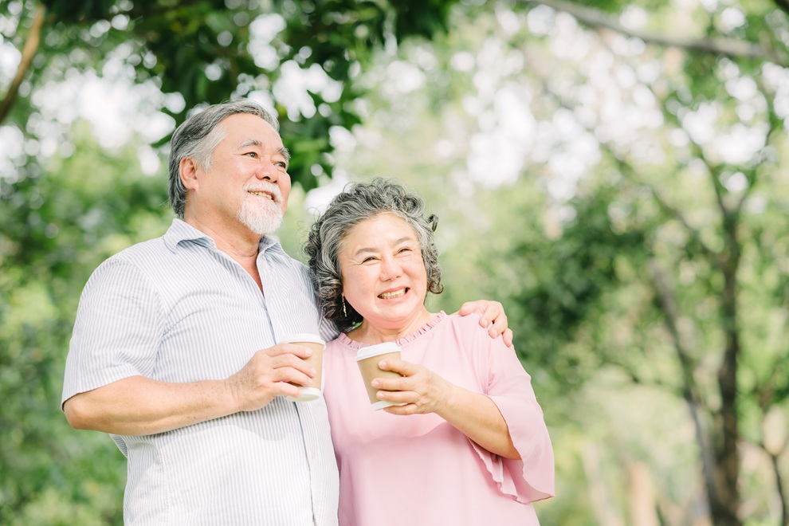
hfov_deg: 23.9
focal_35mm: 85
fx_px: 1863
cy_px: 263
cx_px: 394
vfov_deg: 16.1
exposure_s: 1/640
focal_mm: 85
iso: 200
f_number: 2.8
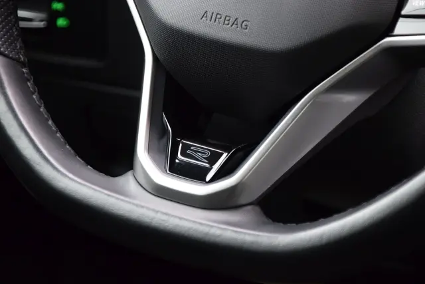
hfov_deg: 9.1
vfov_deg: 6.1
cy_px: 142
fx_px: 2657
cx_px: 212
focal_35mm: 225
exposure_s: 1/125
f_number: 6
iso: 1600
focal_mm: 150
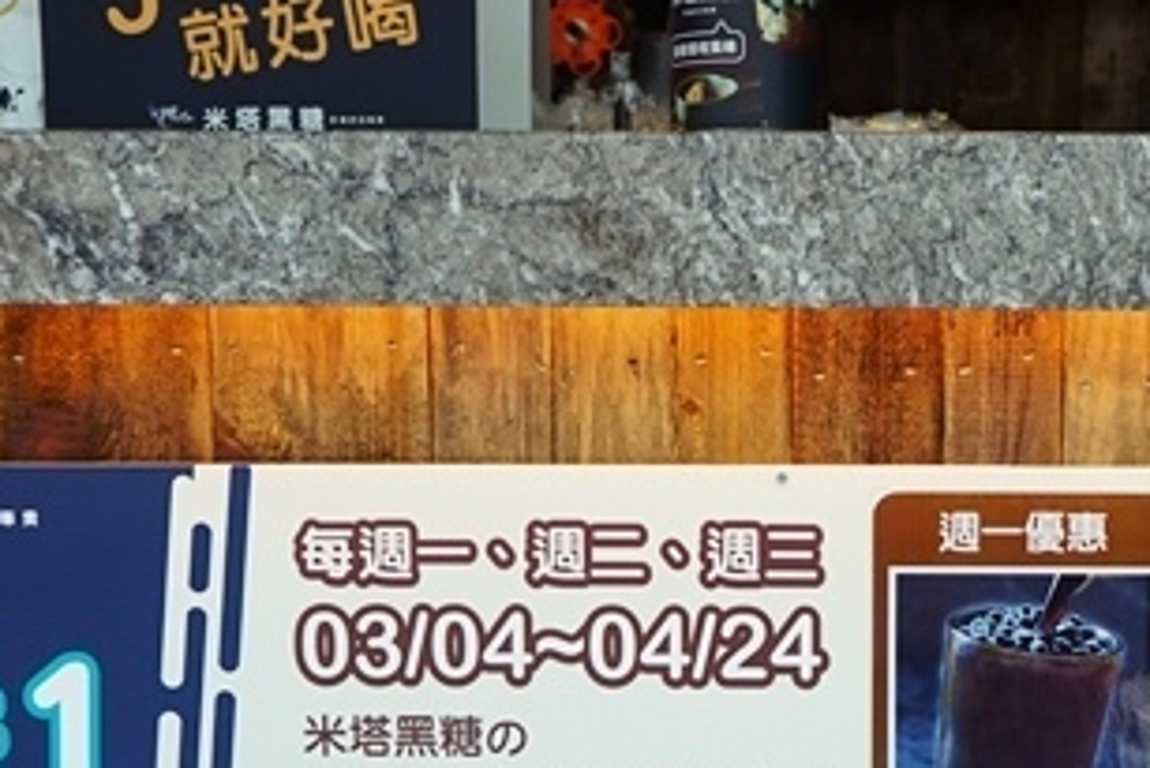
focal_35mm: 73
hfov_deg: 27.3
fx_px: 2333
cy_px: 766
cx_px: 865
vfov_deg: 18.2
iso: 100
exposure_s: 1/60
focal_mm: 28
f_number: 4.5
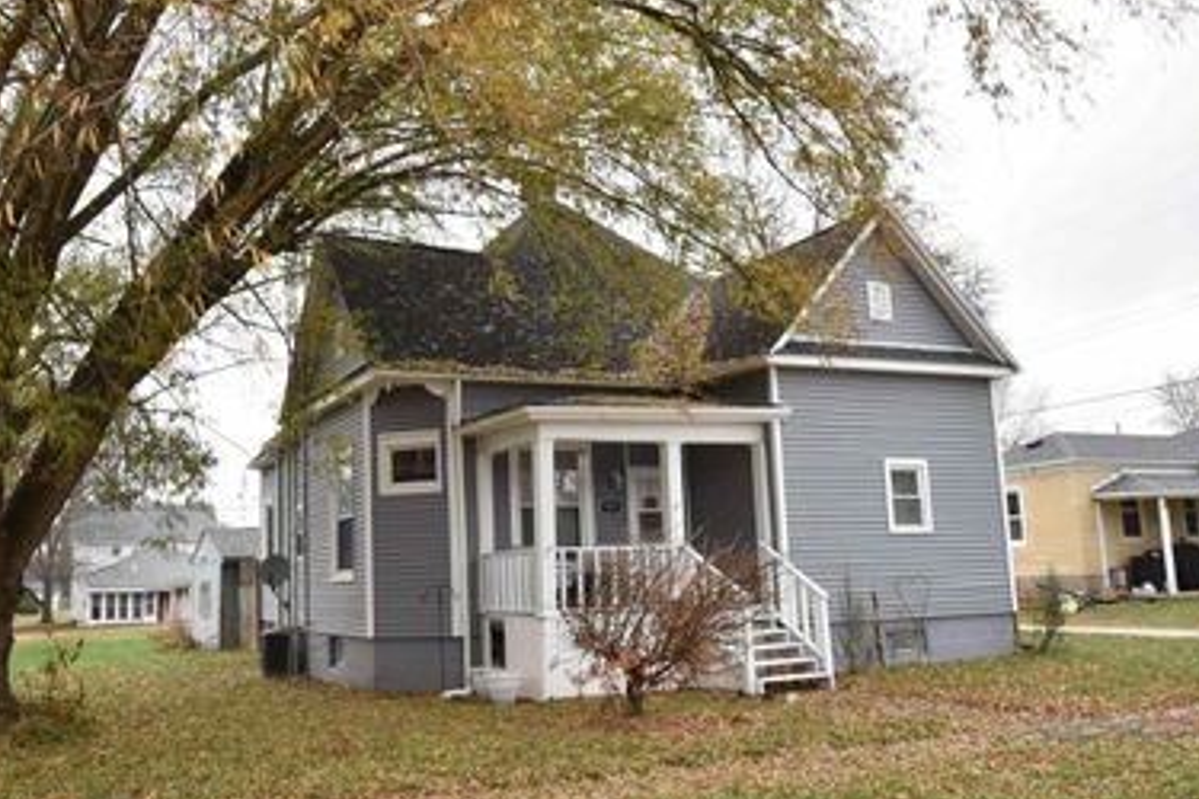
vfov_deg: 41.1
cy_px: 406
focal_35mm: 32
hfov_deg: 58.4
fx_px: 1066
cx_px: 508
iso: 400
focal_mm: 16
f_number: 5.3
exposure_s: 1/60
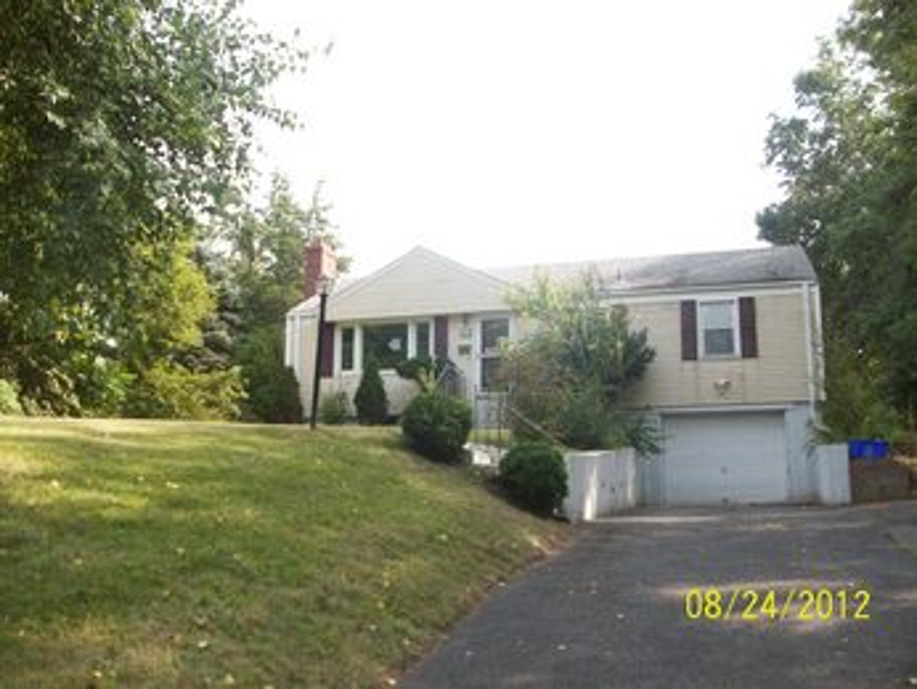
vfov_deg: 41.8
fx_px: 901
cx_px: 458
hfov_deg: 53.9
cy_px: 344
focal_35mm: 34
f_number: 2.8
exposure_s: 1/260
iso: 64
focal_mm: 5.7
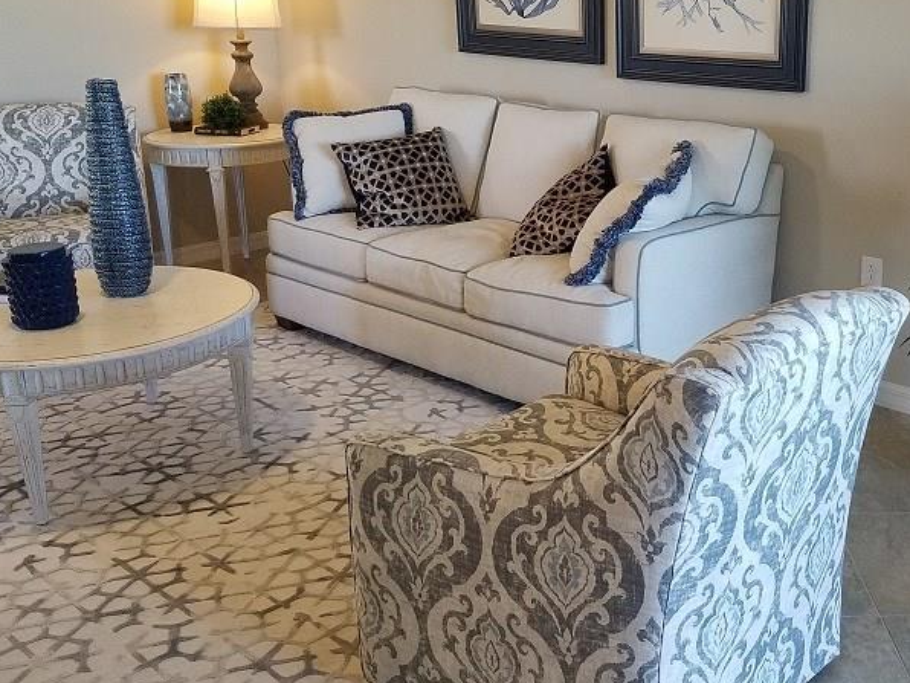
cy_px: 240
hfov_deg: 42.4
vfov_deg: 32.7
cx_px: 599
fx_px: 1157
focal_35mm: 44
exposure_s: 1/60
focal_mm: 4.2
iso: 200
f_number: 1.7
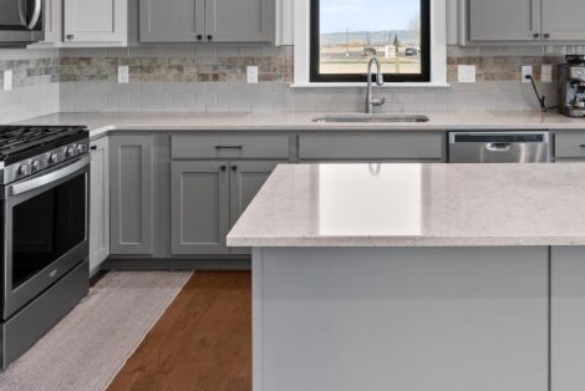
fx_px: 602
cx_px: 376
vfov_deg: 34.0
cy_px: 39
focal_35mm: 37
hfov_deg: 51.2
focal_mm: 17
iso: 320
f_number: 9
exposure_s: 1/4
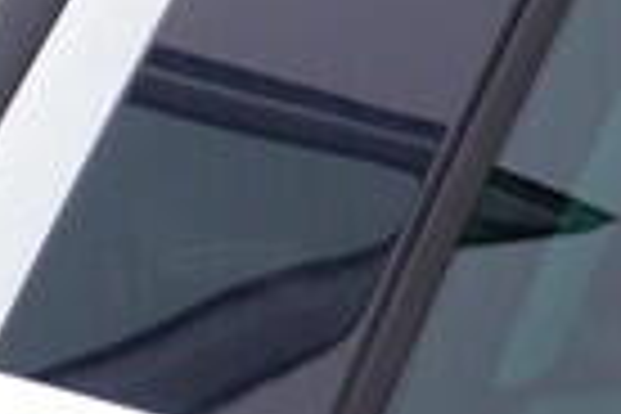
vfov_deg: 5.1
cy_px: 439
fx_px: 4623
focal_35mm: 268
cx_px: -1534
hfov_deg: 6.6
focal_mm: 24
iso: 125
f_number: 3.5
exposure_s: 1/60
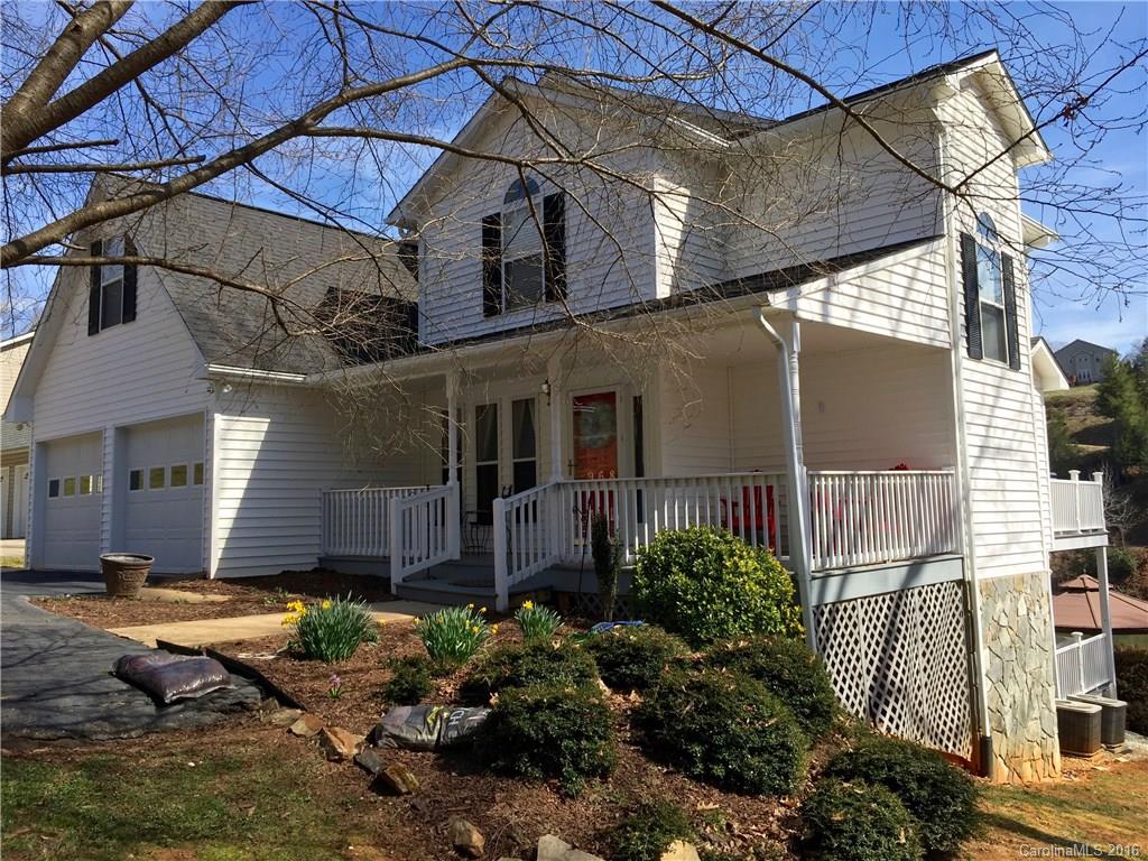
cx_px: 574
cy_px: 430
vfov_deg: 48.2
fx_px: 962
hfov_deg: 61.7
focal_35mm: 29
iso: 32
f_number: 2.2
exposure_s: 1/1522
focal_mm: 4.15
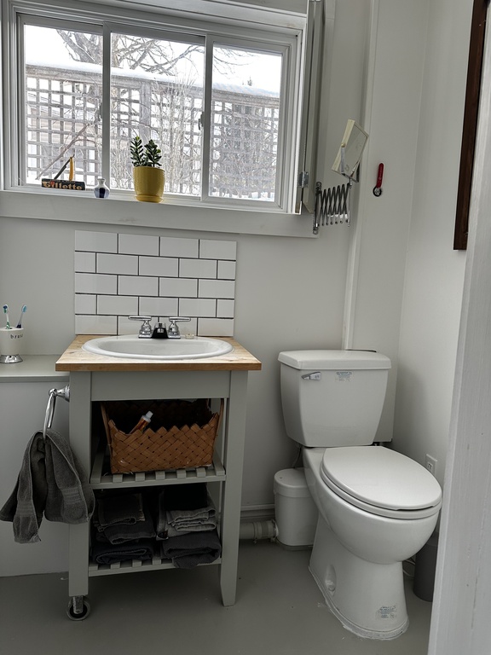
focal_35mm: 24
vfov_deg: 71.6
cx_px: 246
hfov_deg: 56.8
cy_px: 328
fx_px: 454
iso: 100
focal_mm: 6.86
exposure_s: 1/121
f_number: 1.78
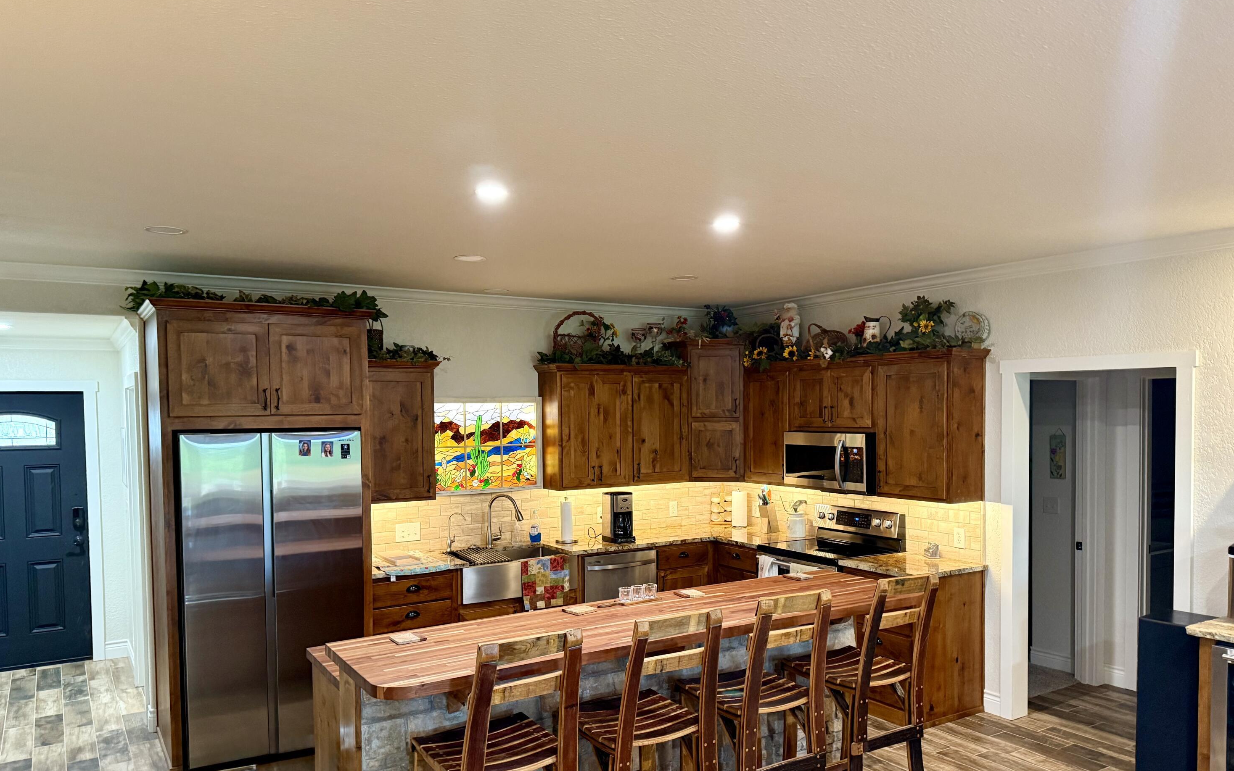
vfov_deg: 47.5
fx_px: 874
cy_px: 440
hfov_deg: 70.4
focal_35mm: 26
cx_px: 616
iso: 500
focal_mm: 6.76
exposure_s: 1/60
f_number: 1.78
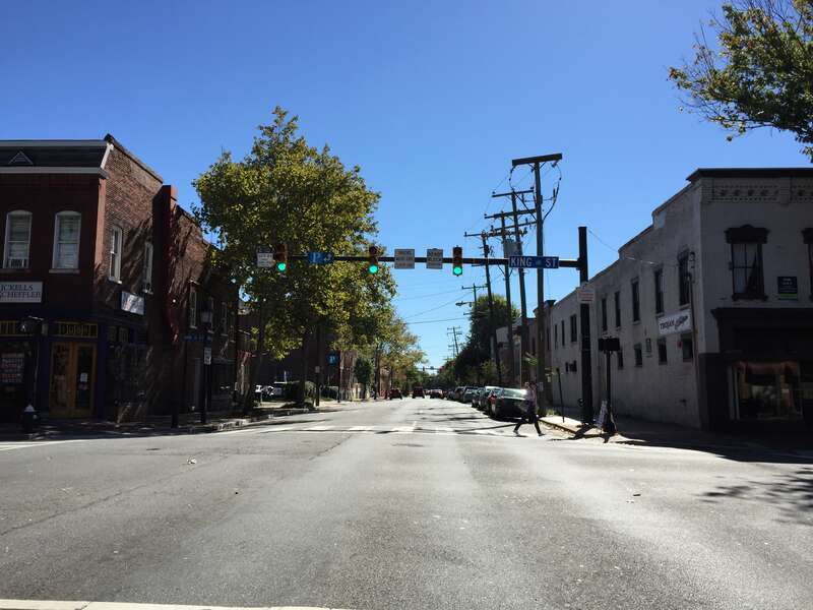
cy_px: 305
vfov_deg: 48.2
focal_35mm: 29
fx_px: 681
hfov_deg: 61.7
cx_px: 406
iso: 32
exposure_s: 1/1799
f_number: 2.2
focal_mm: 4.15
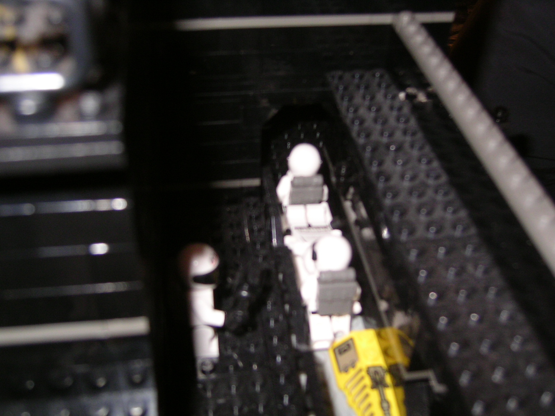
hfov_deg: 47.9
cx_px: 278
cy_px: 208
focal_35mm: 39
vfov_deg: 36.8
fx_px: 625
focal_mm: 6.1
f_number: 3.1
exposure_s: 1/32.7
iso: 100
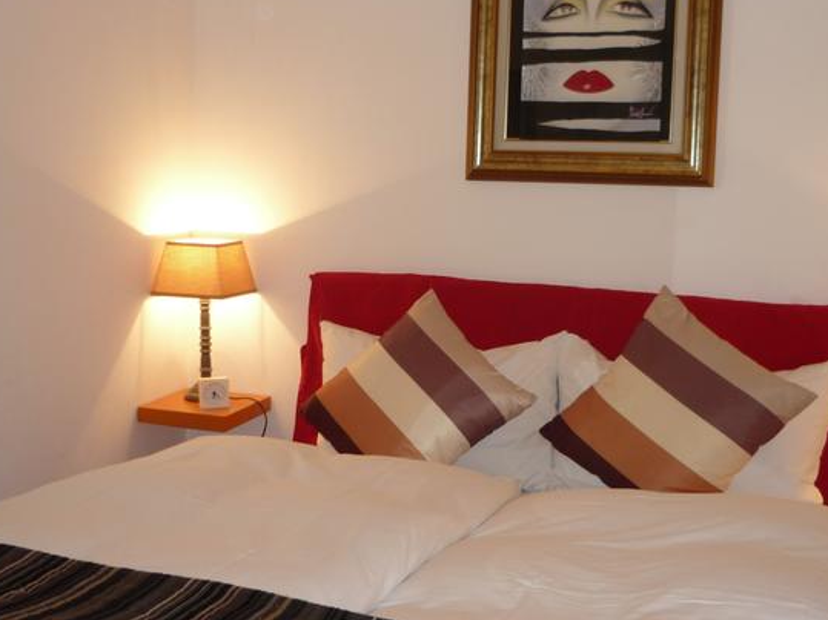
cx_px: 421
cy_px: 321
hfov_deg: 38.9
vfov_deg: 29.7
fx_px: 1172
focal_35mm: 49
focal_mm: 5.5
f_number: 2.8
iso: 100
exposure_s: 1/30
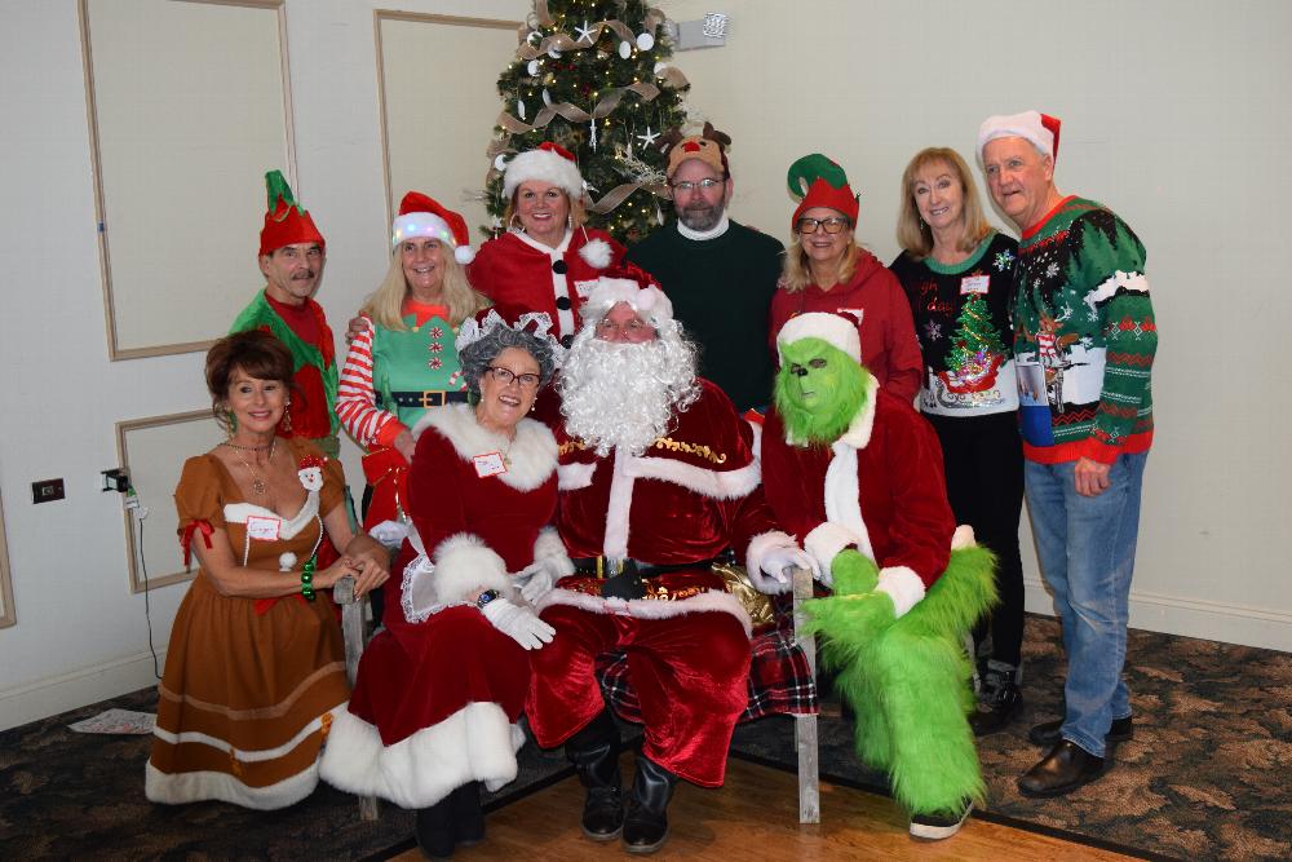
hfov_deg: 47.9
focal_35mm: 40
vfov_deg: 33.0
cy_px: 431
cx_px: 646
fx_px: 1454
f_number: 4.5
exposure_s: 1/80
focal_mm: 27
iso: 800
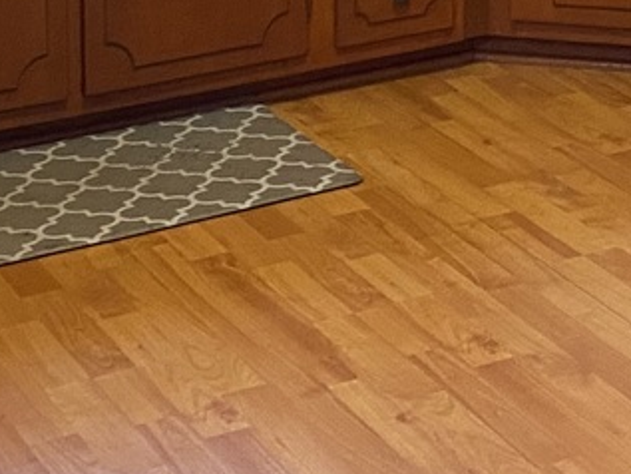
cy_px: -468
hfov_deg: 16.5
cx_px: 575
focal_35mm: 118
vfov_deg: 11.4
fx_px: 2152
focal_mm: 4.25
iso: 500
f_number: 1.8
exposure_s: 1/60
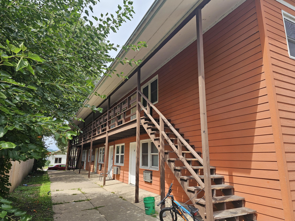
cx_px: 148
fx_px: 196
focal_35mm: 23
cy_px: 110
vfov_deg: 58.9
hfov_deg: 73.9
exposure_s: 1/341
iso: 10
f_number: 1.7
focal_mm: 6.3
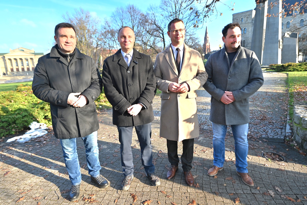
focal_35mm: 20
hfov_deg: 84.0
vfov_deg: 61.9
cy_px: 102
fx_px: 171
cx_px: 154
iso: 100
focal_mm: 20
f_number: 4
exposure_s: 1/400
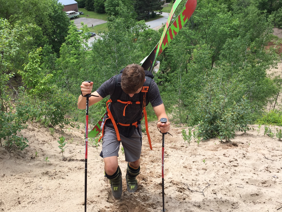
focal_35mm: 33
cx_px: 131
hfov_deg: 55.3
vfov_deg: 42.9
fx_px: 269
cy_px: 98
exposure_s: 1/807
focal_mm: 4.15
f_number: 2.2
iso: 32
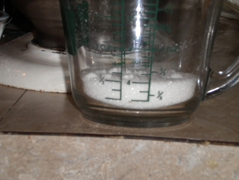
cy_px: 83
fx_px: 780
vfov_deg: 13.1
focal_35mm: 113
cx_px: 127
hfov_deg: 17.4
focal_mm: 18.9
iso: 400
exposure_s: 1/60
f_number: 5.9
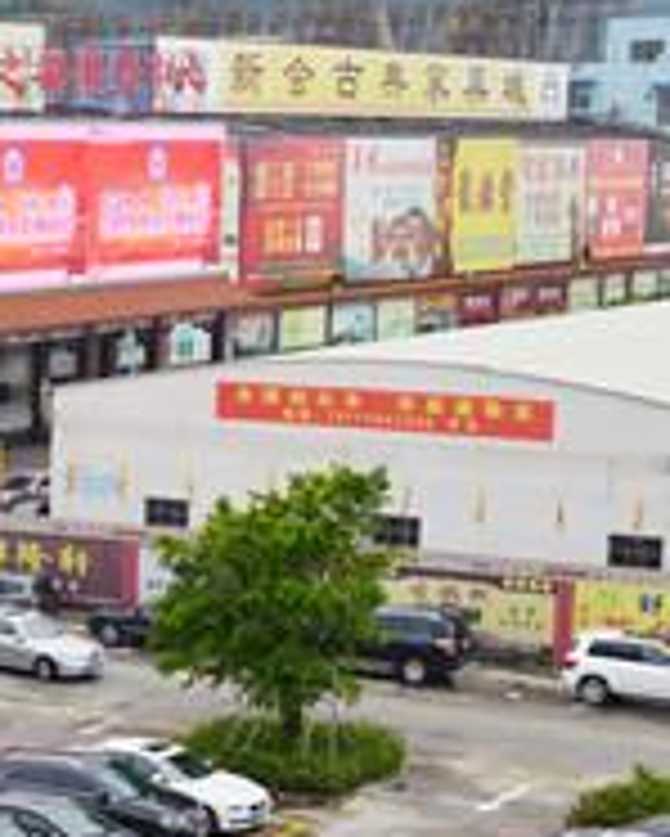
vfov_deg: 17.5
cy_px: 626
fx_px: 2700
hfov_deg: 13.2
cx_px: -382
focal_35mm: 109
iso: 400
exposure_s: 1/200
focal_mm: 24
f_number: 10
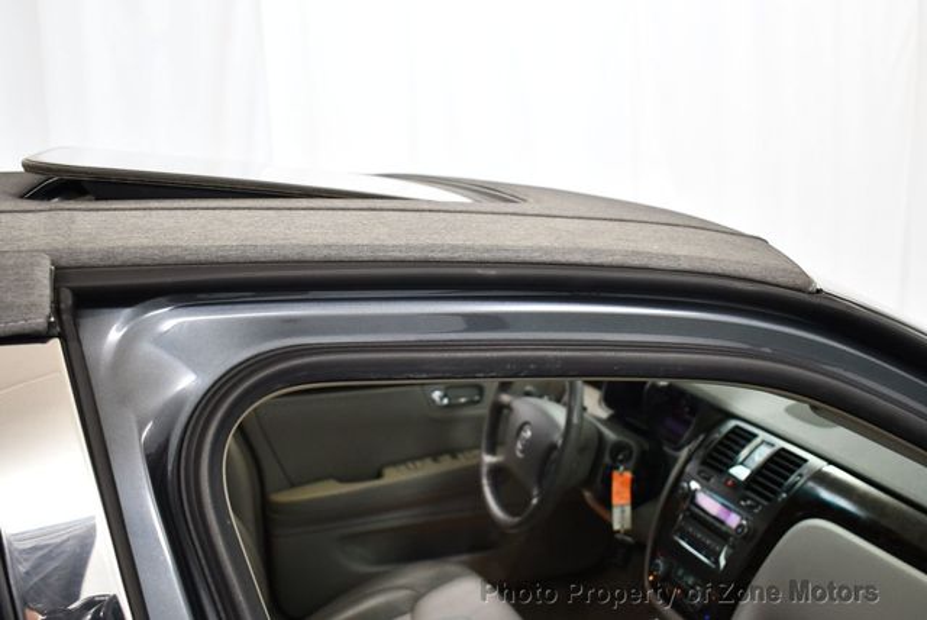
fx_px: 928
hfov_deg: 53.1
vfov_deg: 36.9
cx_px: 464
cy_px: 310
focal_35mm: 36
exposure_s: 1/125
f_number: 3.5
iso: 1100
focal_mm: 18
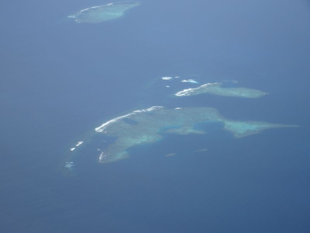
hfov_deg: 20.4
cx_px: 155
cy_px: 116
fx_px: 860
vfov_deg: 15.4
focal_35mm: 96
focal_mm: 16.46
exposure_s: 1/500
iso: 80
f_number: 5
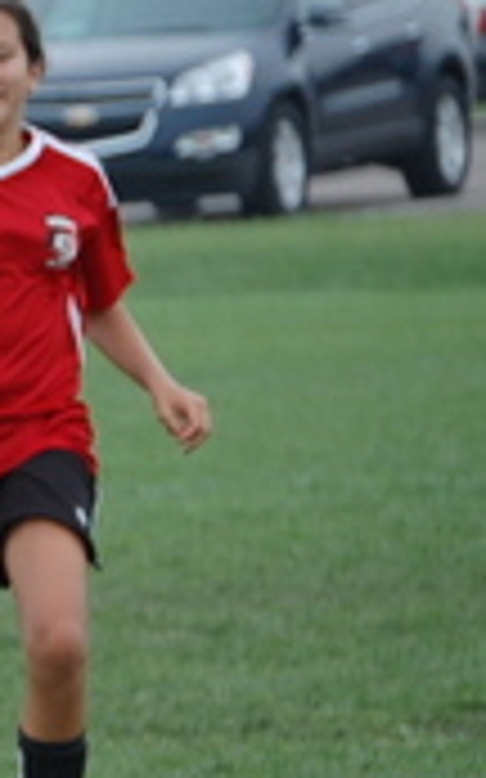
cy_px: 706
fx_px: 13405
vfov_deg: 3.3
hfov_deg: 2.1
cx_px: -639
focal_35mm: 632
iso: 360
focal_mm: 112
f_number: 5
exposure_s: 1/500
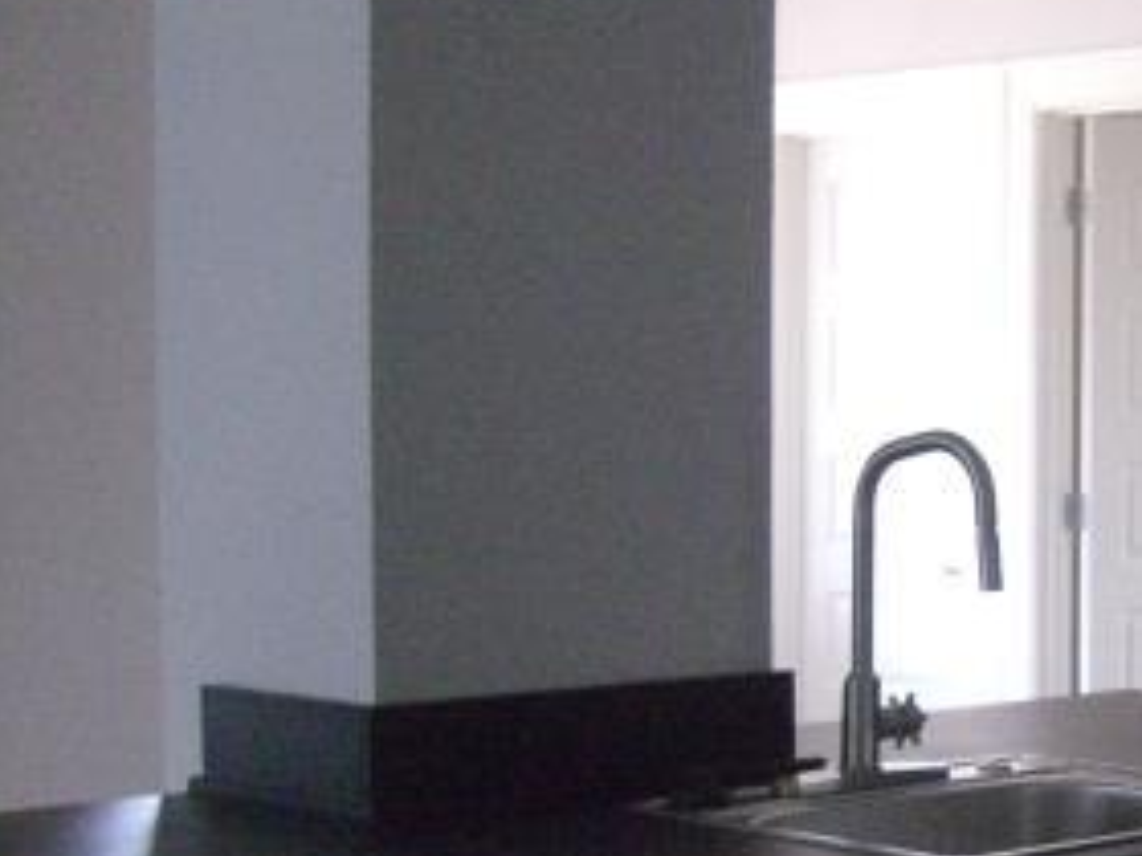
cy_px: 656
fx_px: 2870
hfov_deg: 21.2
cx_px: 1297
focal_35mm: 87
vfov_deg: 16.9
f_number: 2.7
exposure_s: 1/125
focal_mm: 6.2
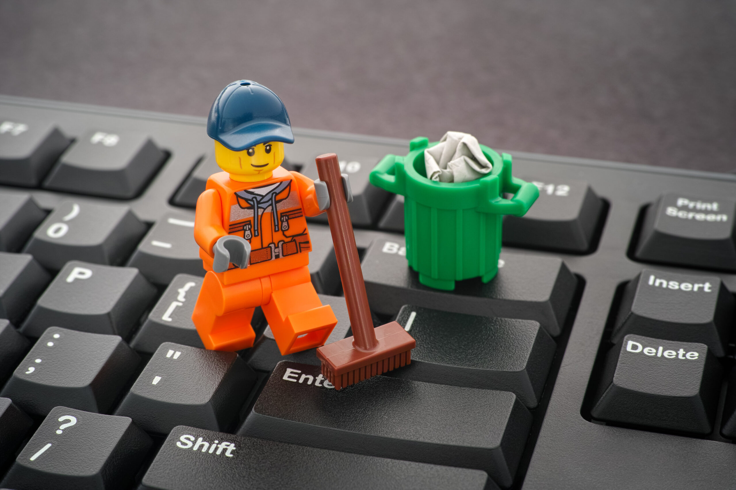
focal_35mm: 75
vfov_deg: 18.2
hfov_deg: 27.0
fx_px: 1533
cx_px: 368
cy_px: 245
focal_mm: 50
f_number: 11
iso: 100
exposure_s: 1
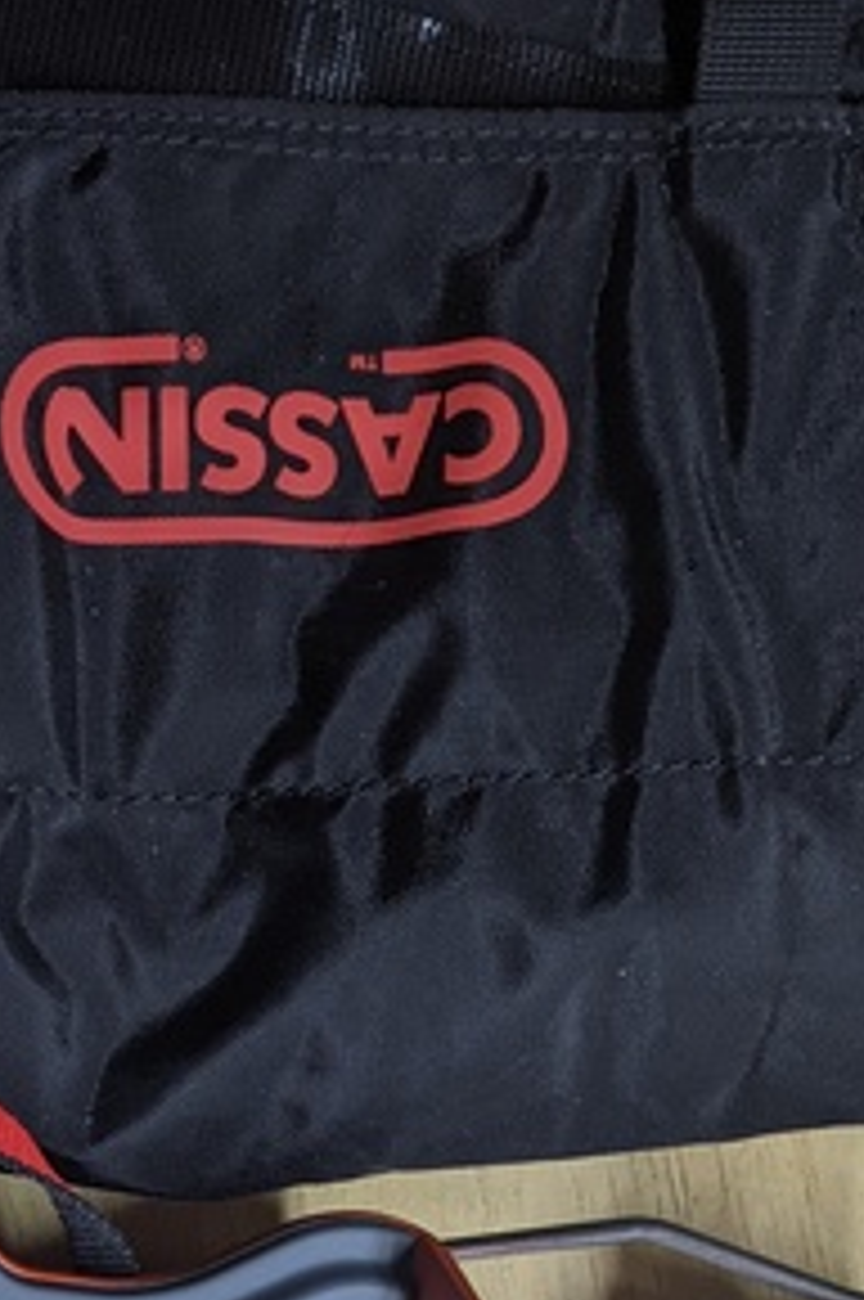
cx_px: 232
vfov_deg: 26.0
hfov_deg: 18.5
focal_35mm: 73
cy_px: 1367
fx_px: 2634
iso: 52
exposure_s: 1/37.7
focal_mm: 4.44
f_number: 1.8
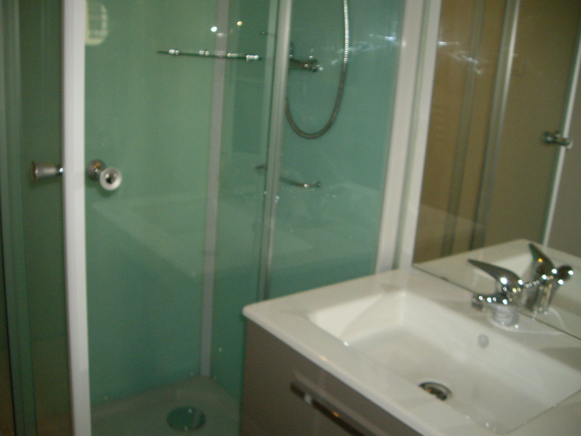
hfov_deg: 49.0
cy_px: 218
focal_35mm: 38
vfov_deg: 37.7
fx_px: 638
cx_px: 290
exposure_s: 1/40
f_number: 2.7
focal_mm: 6.2
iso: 200
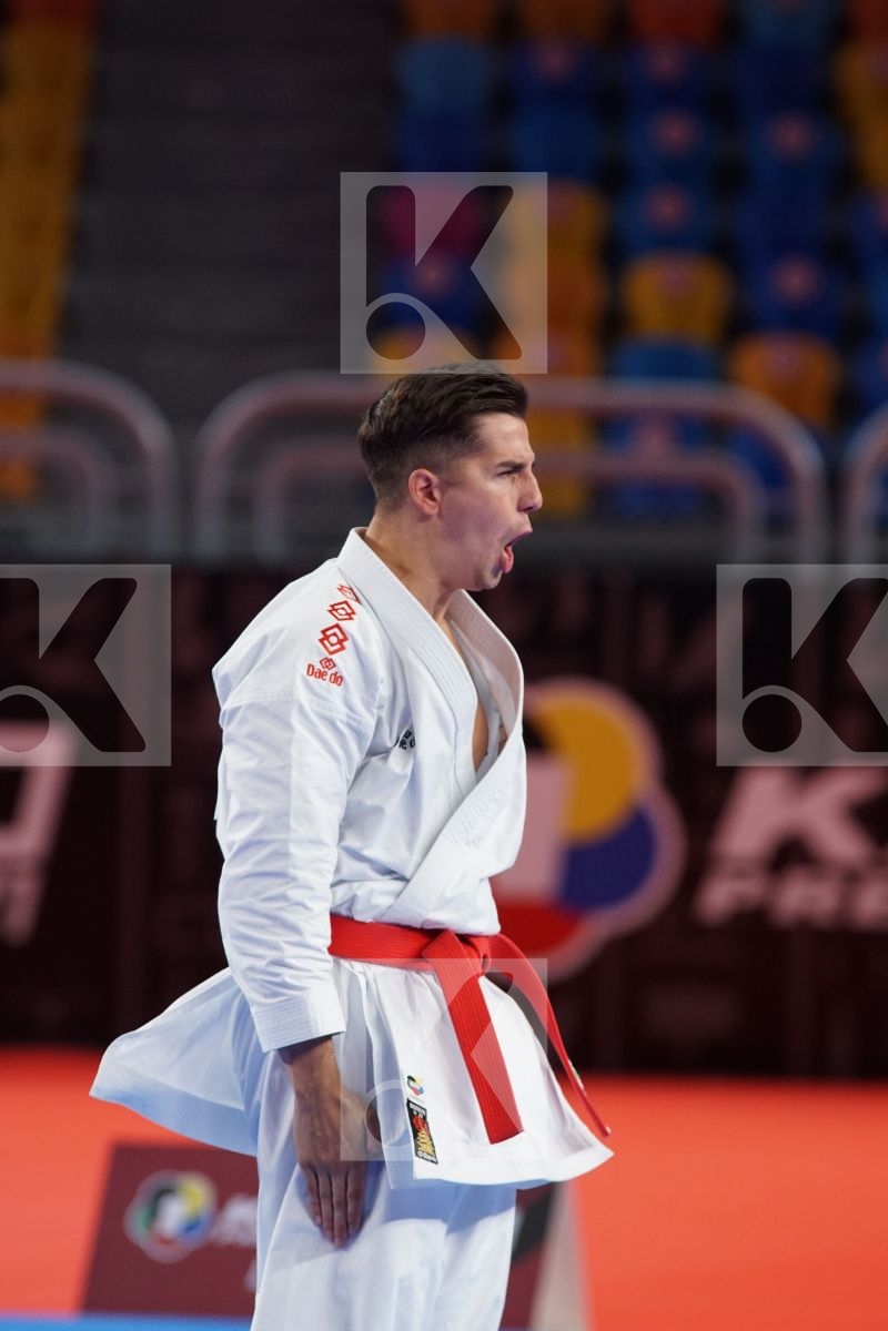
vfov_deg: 6.9
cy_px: 666
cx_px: 444
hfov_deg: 4.6
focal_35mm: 300
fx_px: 11099
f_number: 3.2
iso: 800
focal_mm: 200
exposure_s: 1/400
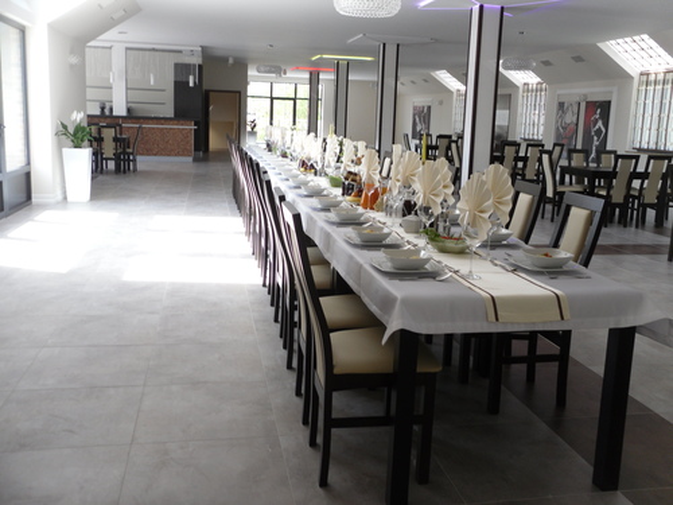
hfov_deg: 42.1
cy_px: 252
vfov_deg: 32.2
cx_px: 336
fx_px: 875
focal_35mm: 45
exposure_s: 1/56
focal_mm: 6.3
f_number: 3.5
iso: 100
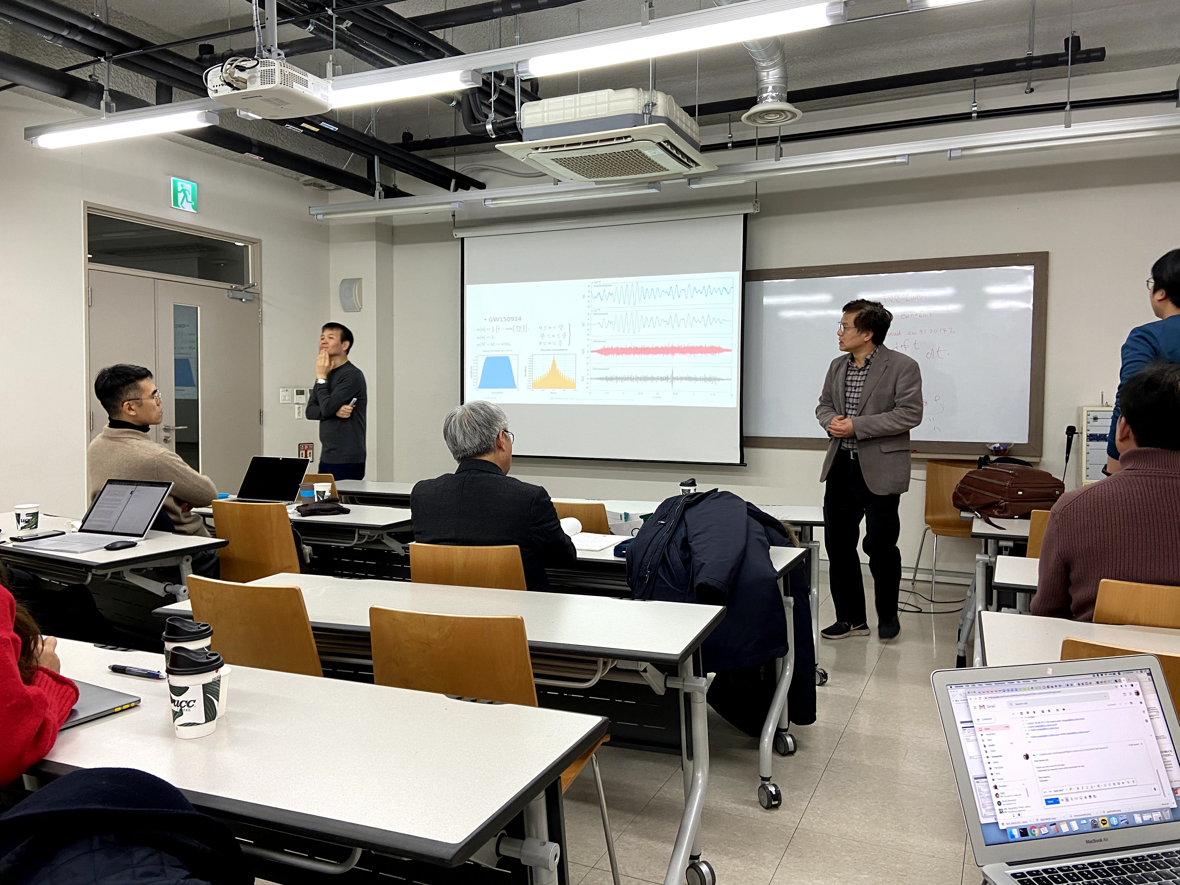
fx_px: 886
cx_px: 590
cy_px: 442
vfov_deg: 53.1
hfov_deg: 67.3
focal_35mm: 26
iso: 80
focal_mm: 4.25
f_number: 1.8
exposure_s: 1/60
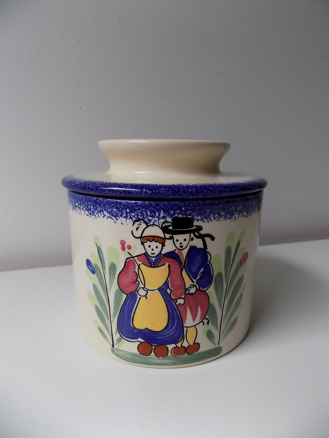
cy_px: 219
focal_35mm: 23
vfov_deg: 73.9
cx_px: 164
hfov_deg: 58.9
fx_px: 291
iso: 80
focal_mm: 4
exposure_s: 1/30
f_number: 3.1
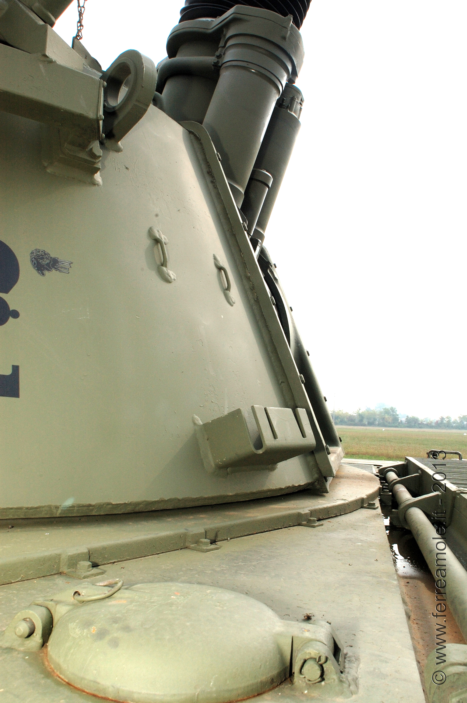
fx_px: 585
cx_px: 234
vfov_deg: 62.0
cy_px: 352
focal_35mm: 30
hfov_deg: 43.5
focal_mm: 20
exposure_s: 1/125
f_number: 18
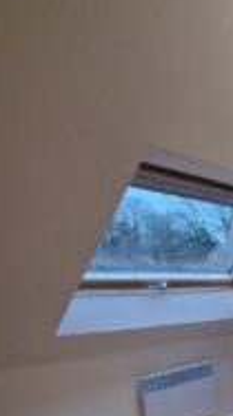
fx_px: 375
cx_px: 364
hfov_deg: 24.9
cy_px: 356
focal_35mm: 34
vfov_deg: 52.6
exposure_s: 1/33
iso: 640
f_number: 2.2
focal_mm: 1.74
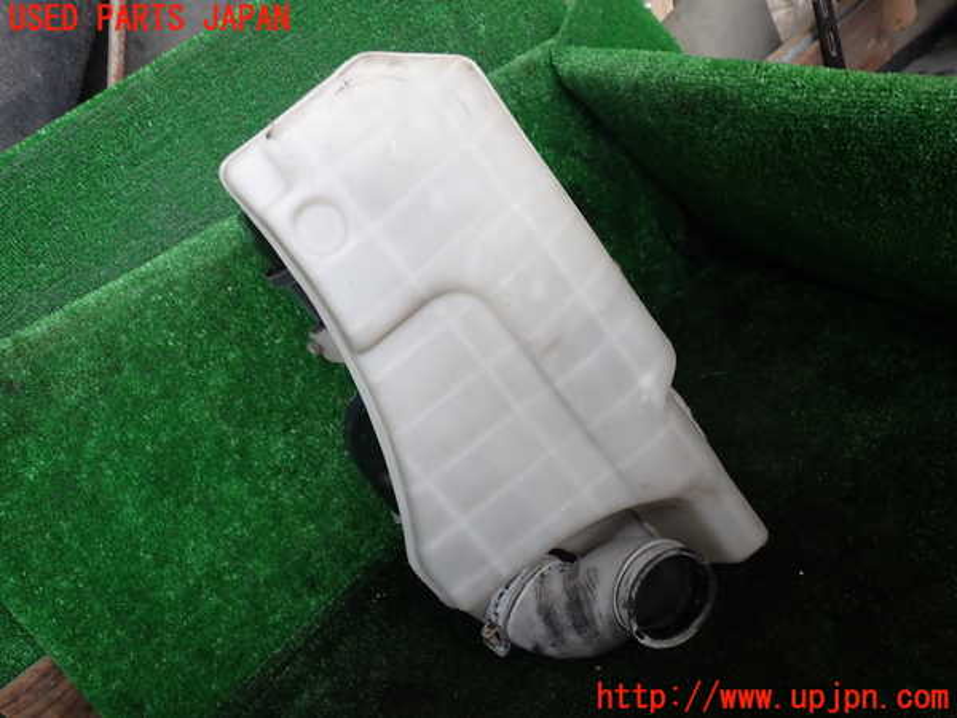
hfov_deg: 60.0
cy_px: 359
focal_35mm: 30
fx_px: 829
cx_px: 478
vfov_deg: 46.8
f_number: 2.3
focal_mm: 5.4
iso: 125
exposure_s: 1/60
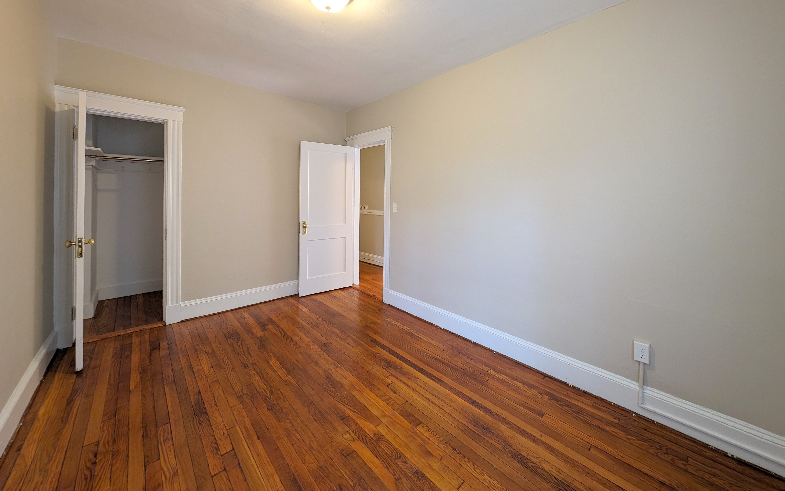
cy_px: 197
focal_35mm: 13
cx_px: 400
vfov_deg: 81.9
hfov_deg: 109.3
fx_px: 278
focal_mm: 2.23
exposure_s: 1/24
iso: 88
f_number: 1.95
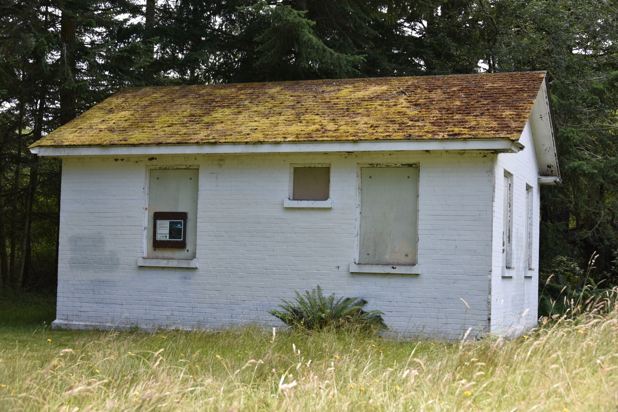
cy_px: 206
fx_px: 961
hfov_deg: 35.6
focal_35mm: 56
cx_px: 309
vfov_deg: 24.2
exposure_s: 1/125
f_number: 5
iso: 100
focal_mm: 56
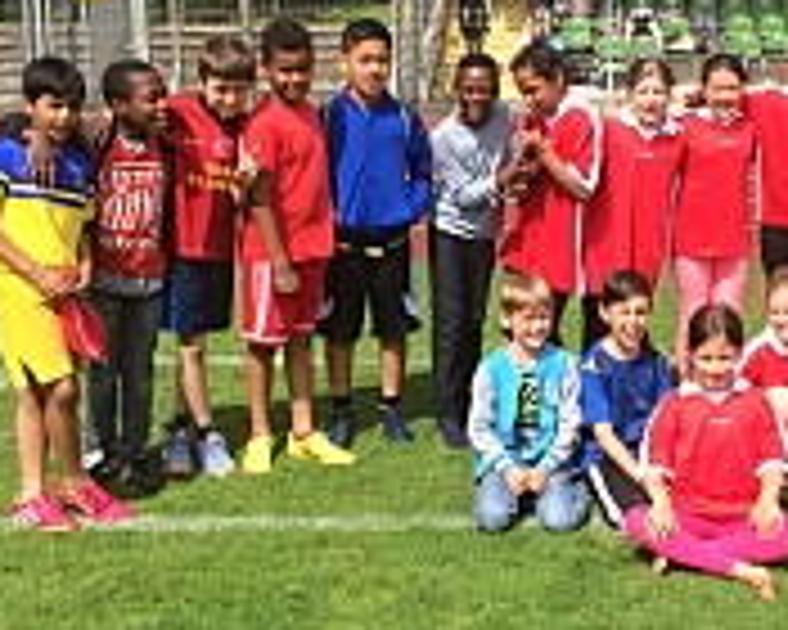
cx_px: 585
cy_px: 292
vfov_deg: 25.4
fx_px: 1399
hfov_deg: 30.9
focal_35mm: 60
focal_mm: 4.15
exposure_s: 1/1953
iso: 32
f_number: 2.2
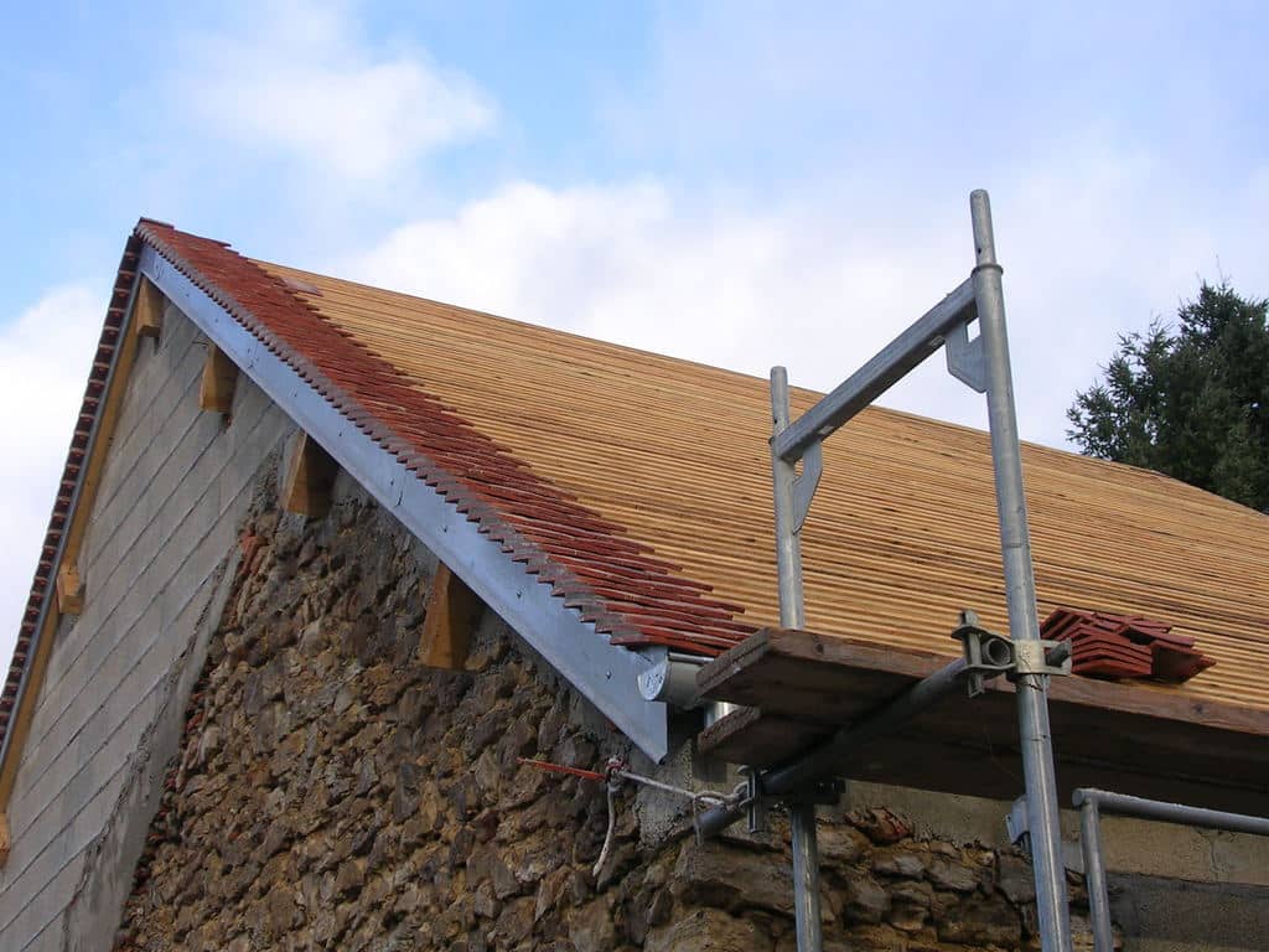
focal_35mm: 60
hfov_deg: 32.2
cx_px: 634
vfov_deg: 24.4
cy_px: 476
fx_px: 2200
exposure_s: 1/220
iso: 50
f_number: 3.4
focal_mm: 9.1
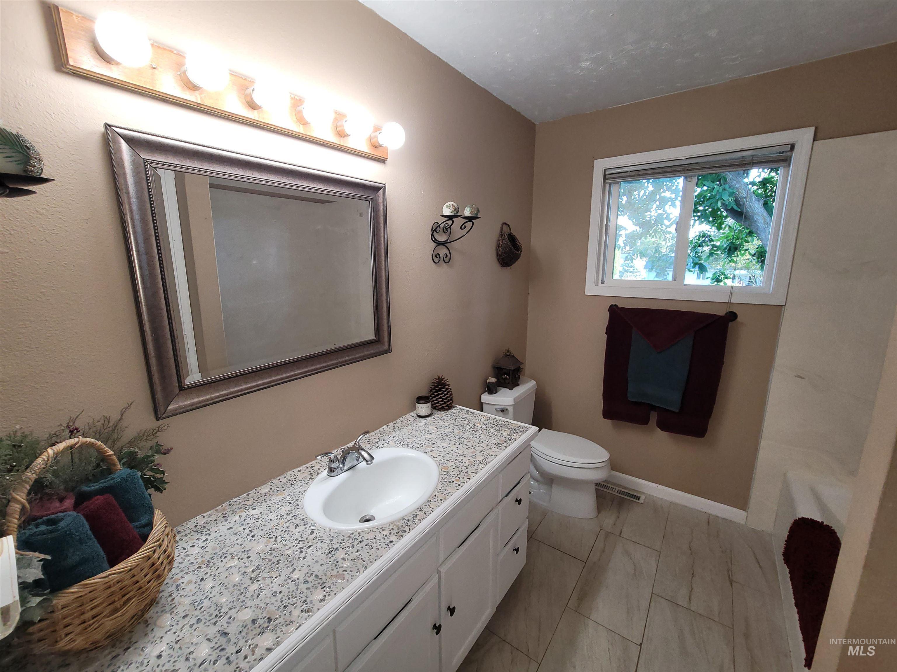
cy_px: 336
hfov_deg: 106.2
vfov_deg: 89.9
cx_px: 448
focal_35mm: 13
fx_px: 337
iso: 125
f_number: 2.2
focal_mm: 2.2
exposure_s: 1/60
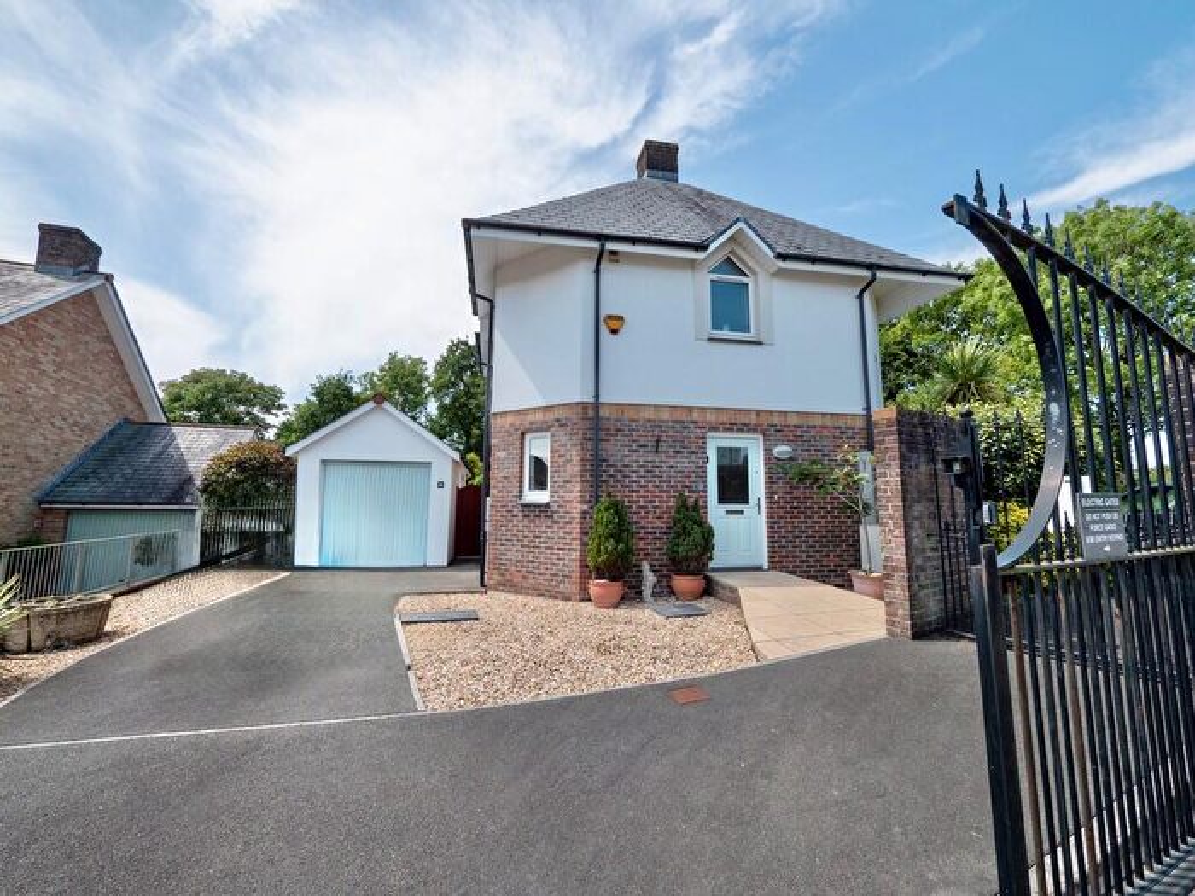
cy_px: 448
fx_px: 483
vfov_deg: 85.7
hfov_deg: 102.1
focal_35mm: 14
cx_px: 598
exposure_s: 1/400
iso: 200
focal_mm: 7
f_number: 7.1
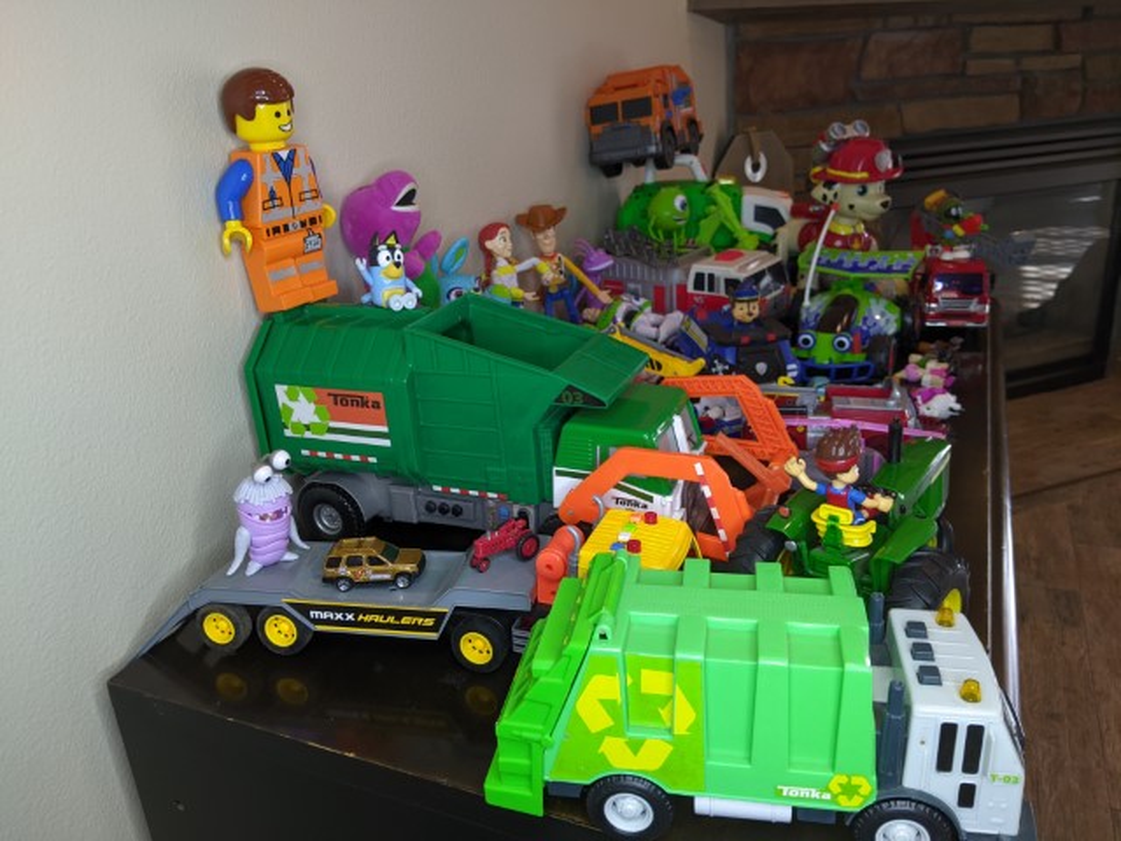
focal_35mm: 27
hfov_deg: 65.3
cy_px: 420
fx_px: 874
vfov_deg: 51.4
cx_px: 560
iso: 156
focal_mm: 4.44
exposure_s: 1/120
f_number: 1.8
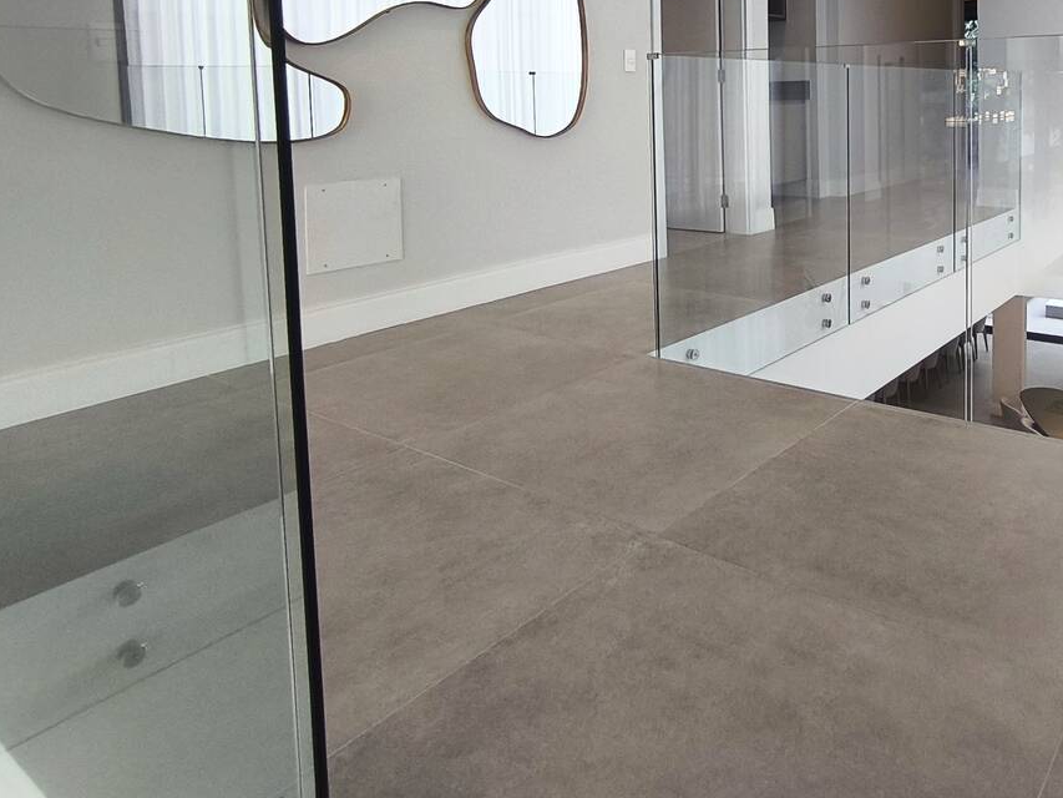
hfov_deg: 60.9
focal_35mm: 27
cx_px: 825
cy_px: 135
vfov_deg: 47.9
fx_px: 829
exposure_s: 1/120
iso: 100
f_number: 2.2
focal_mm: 1.65
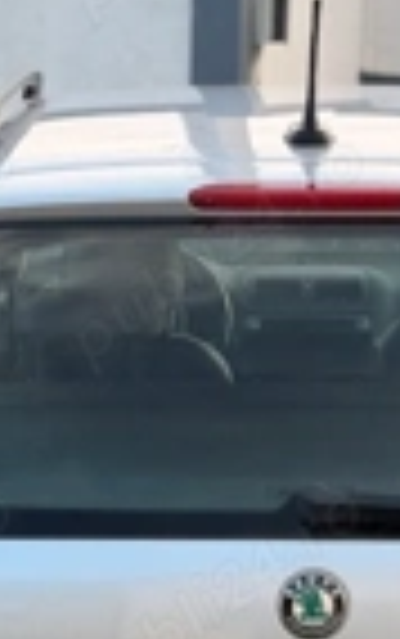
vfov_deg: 14.4
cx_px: 306
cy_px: 657
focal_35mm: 143
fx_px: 2489
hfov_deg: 9.2
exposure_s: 1/306
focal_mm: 6.76
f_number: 1.78
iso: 64
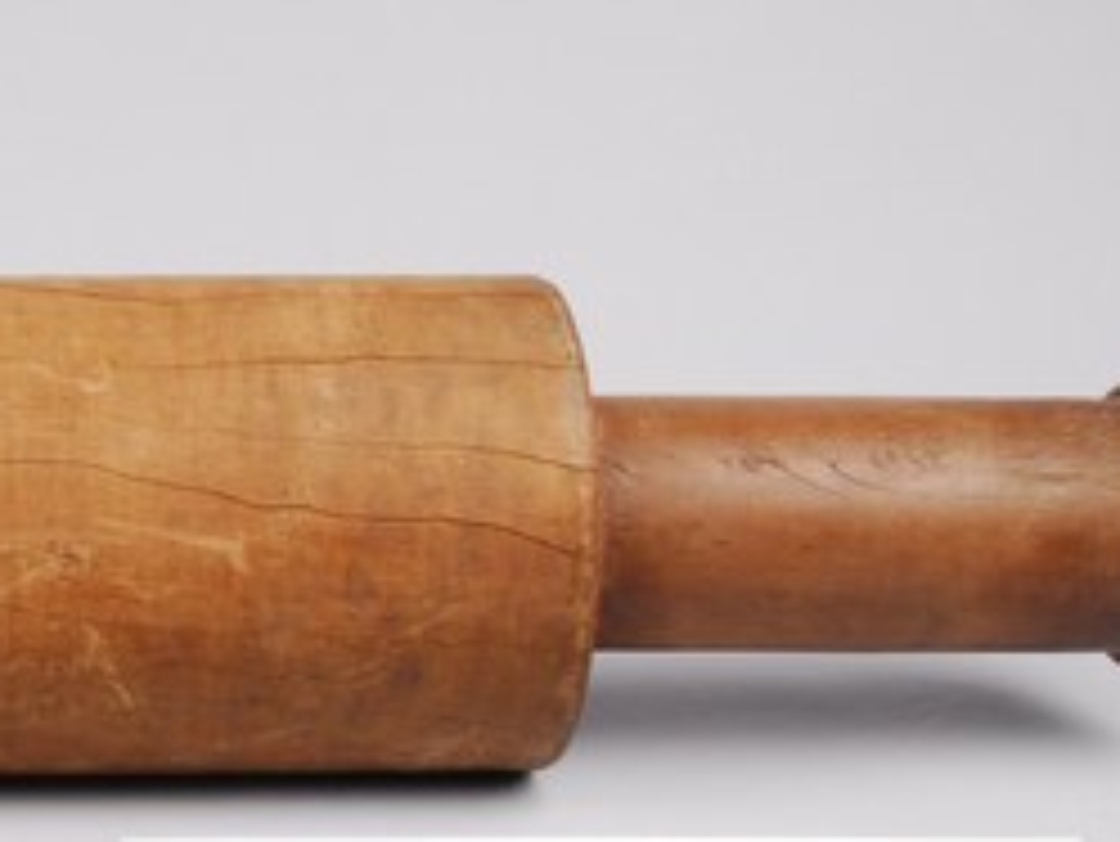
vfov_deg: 14.2
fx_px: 3367
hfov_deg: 18.2
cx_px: -117
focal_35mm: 104
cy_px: 495
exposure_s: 1/125
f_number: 11
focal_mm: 28
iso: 100
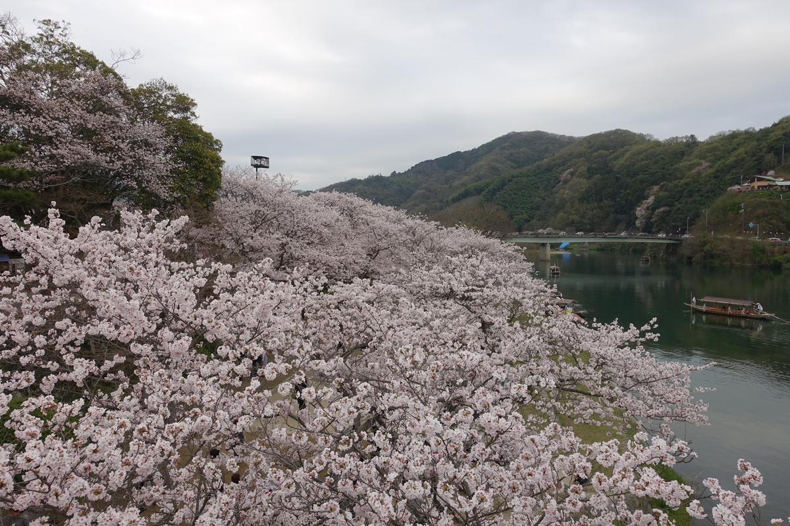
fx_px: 527
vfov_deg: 53.1
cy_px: 263
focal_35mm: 24
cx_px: 395
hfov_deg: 73.7
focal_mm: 8.8
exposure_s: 1/100
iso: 125
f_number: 5.6
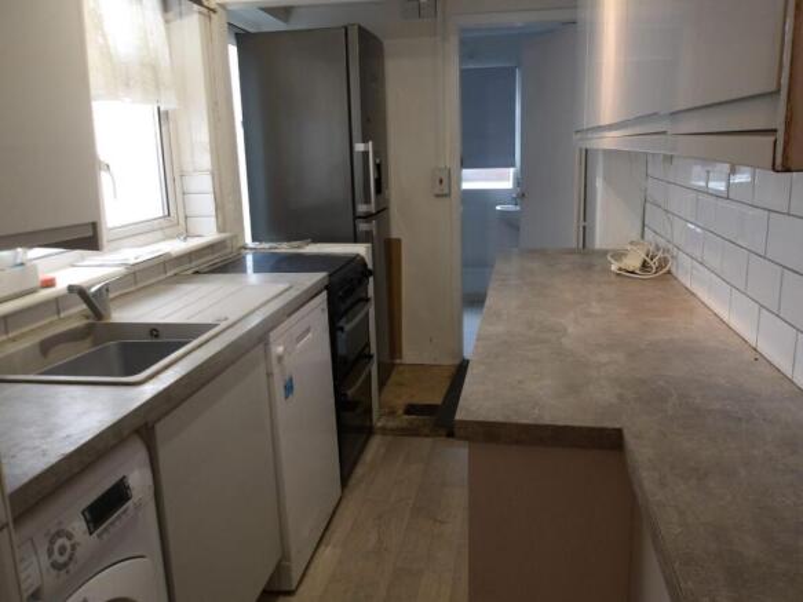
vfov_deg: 51.3
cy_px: 301
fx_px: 626
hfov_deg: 65.3
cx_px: 402
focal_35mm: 27
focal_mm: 4.9
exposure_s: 1/23
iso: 200
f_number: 3
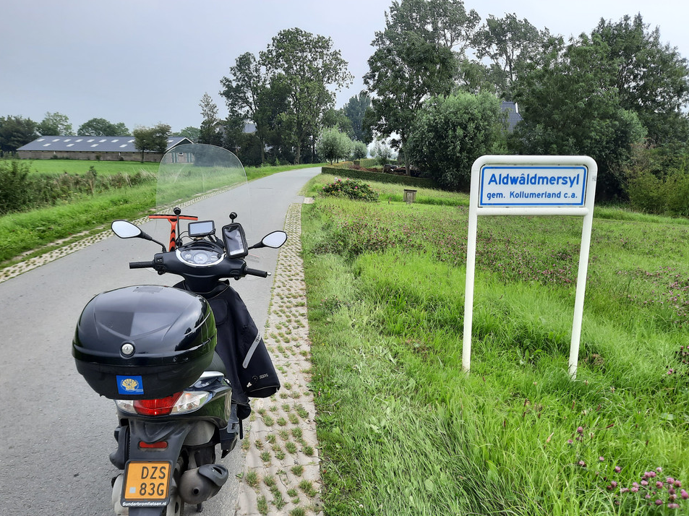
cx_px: 349
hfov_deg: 63.5
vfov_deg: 49.6
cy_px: 287
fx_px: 557
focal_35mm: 28
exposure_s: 1/357
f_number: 2
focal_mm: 4.6
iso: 32
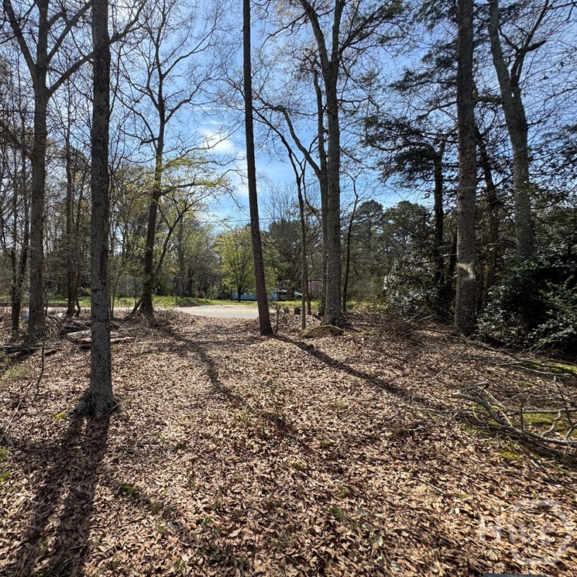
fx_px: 321
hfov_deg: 81.0
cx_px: 189
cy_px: 294
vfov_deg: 84.0
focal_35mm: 17
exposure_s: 1/944
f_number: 2.2
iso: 50
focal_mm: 2.22
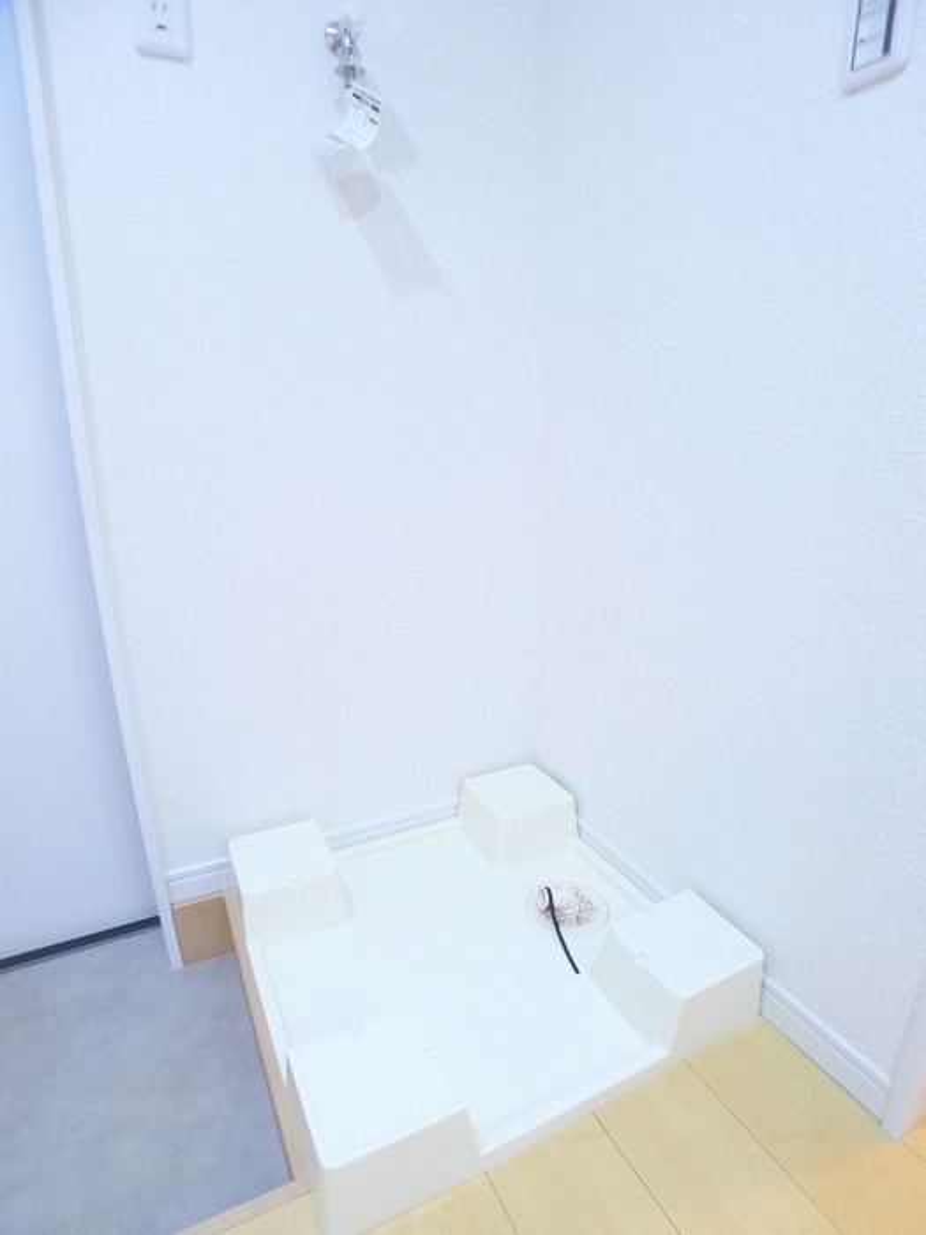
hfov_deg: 56.8
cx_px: 463
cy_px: 618
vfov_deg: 71.6
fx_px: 856
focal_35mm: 24
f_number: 2
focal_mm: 5.1
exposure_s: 1/50
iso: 400
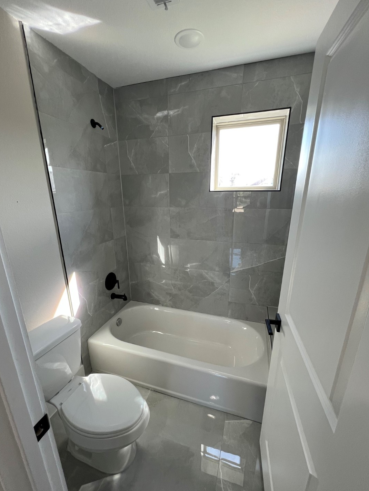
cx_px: 179
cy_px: 259
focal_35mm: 14
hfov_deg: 85.7
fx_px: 199
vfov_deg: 102.0
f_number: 1.8
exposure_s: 1/120
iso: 125
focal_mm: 1.57
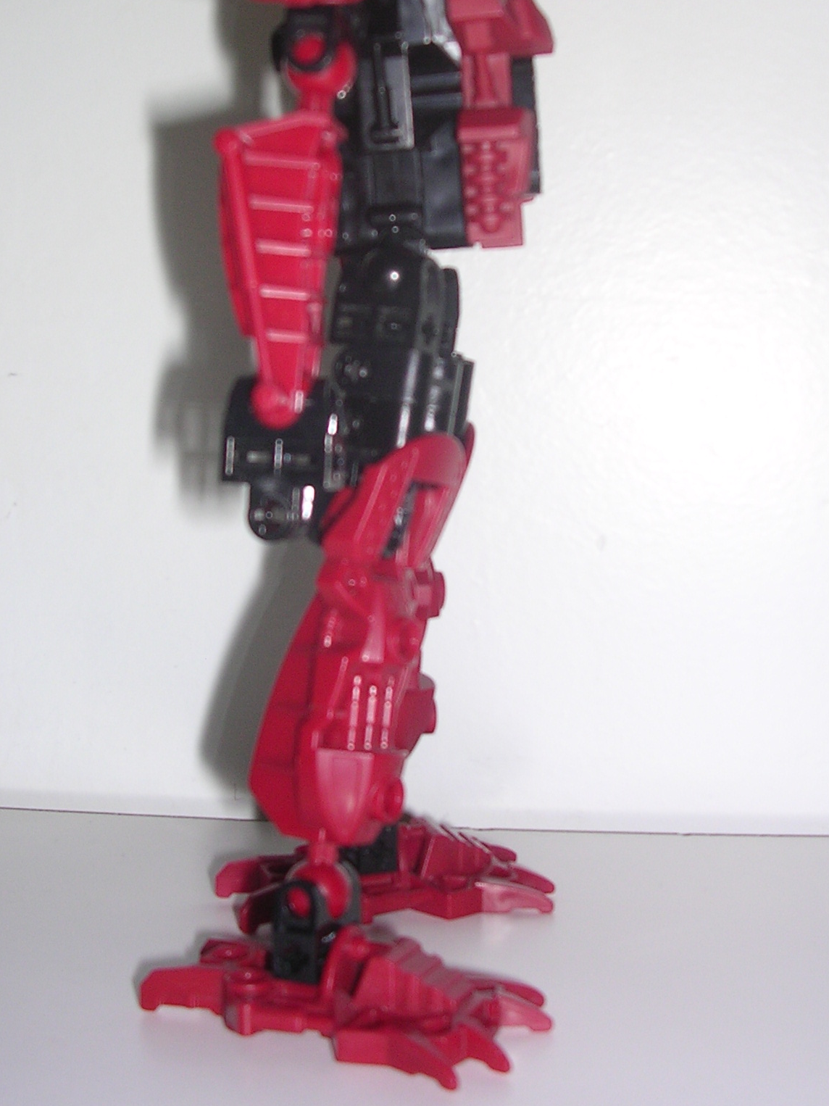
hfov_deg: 28.6
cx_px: 415
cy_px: 378
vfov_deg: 37.1
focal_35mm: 51
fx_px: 1629
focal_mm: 5.8
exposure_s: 1/60.1
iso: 100
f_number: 2.8
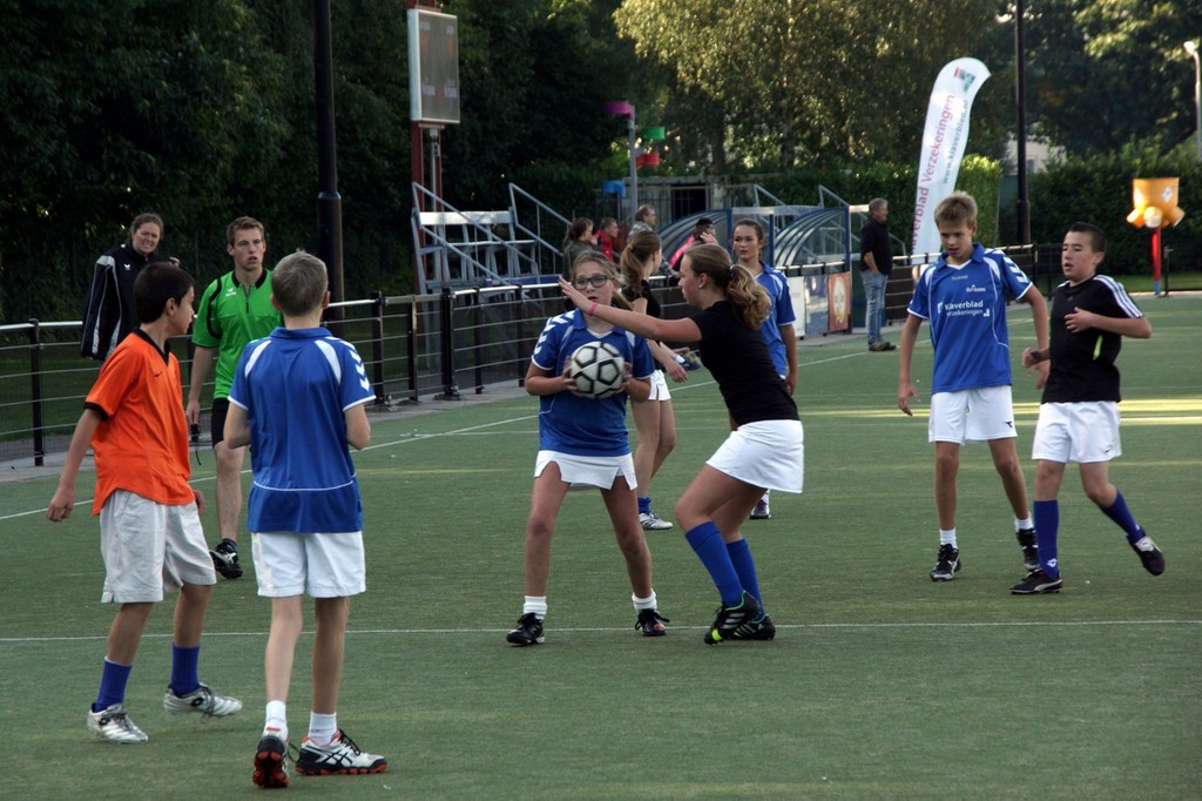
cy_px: 400
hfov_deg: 10.2
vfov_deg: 6.8
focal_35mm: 202
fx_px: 6759
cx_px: 601
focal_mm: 135
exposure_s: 1/200
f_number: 10
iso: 250
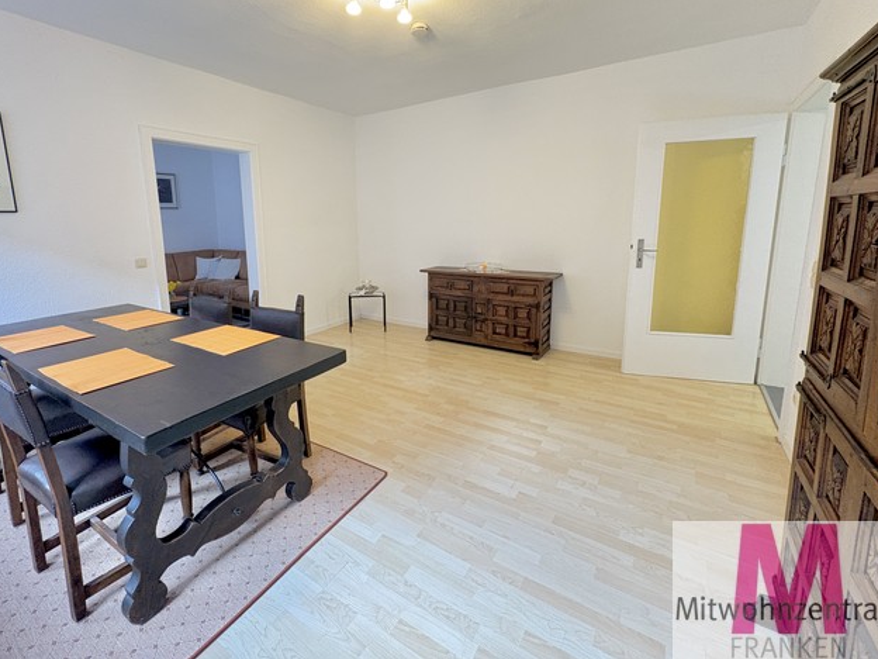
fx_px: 406
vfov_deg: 77.7
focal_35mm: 16
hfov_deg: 94.3
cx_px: 403
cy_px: 284
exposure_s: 1/50
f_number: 2.2
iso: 500
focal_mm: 2.22
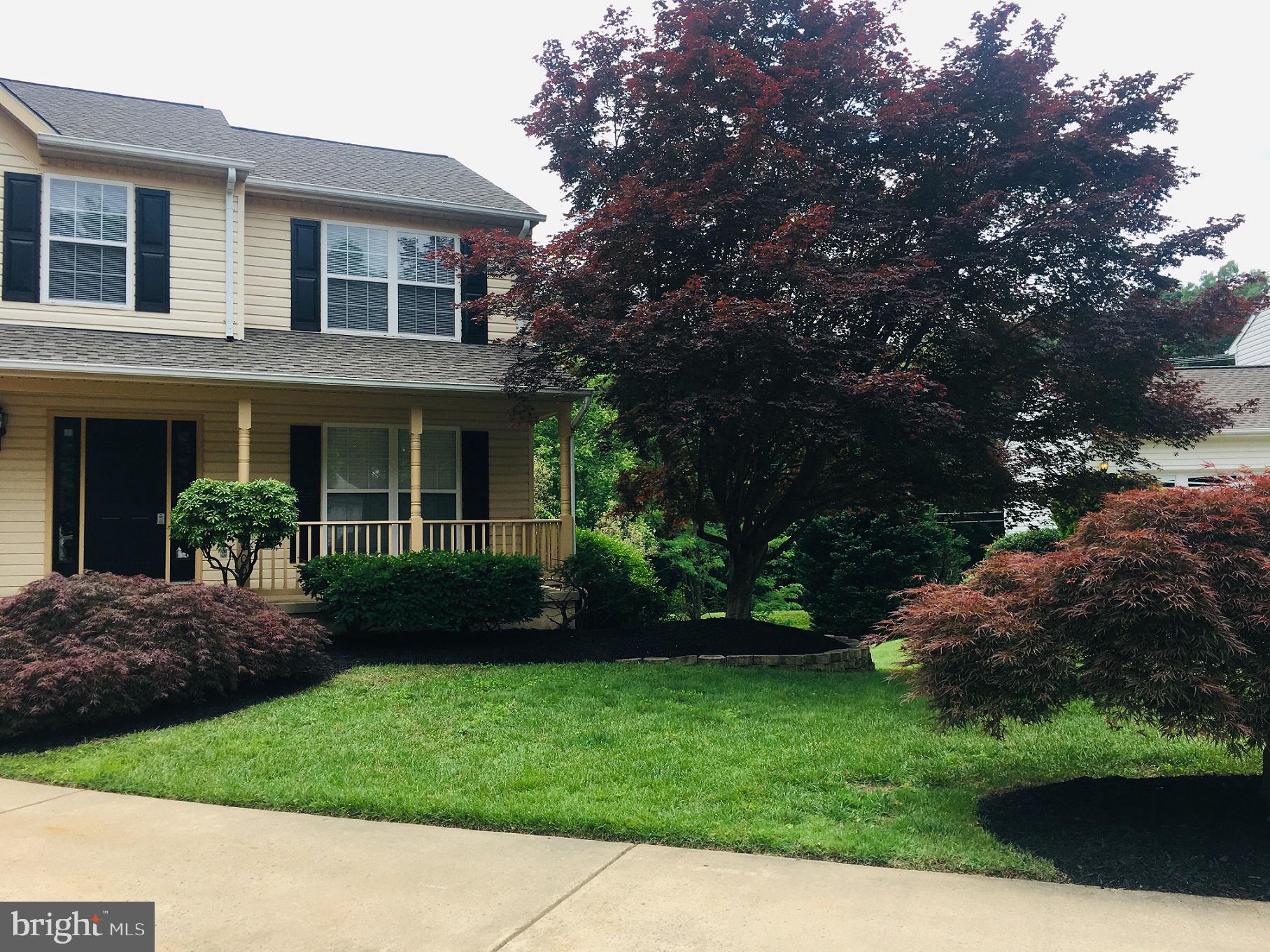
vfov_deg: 48.2
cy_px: 476
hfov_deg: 61.7
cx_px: 635
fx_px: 1064
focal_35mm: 29
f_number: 2.2
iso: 25
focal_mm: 4.15
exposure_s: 1/746
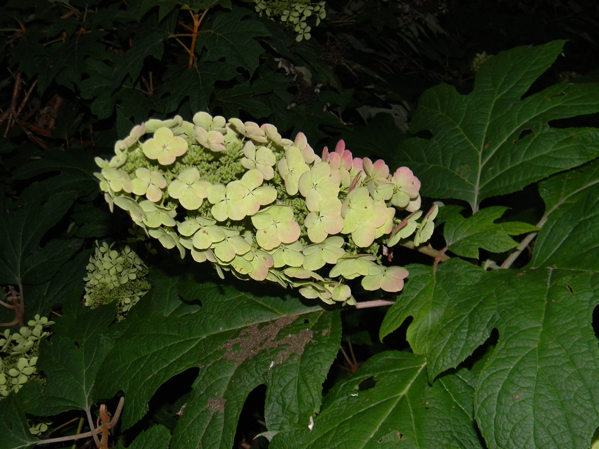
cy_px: 224
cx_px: 300
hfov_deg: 45.8
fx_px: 709
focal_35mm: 41
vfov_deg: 35.1
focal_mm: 7.3
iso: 200
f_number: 7.6
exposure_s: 1/30
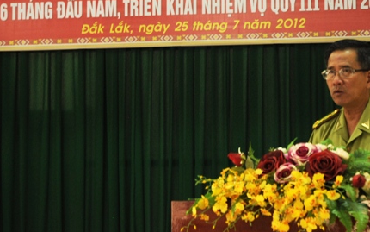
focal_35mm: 141
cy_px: 57
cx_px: 208
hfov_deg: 14.8
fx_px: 1422
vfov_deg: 9.3
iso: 400
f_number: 4.5
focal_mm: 62
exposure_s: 1/20
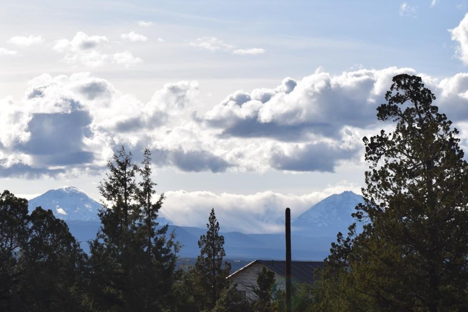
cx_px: 192
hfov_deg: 16.8
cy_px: 202
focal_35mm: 122
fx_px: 1582
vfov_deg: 11.3
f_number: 13
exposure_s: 1/500
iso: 200
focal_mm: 55
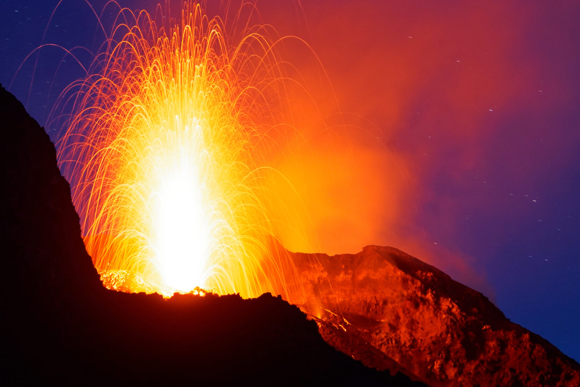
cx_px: 277
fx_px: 2481
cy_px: 179
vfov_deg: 8.9
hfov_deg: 13.3
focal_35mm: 154
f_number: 7.1
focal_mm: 133
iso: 4000
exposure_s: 15
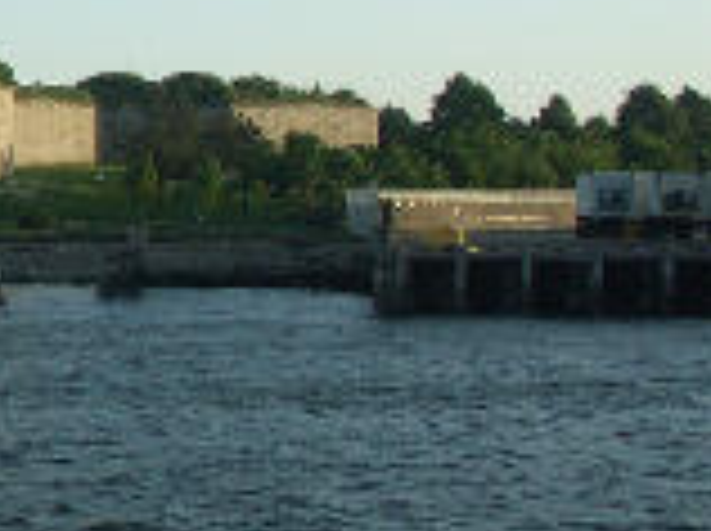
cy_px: 144
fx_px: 2010
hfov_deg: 17.2
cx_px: -475
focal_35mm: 98
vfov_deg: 15.0
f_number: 5.6
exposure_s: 1/250
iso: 100
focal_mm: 7.55
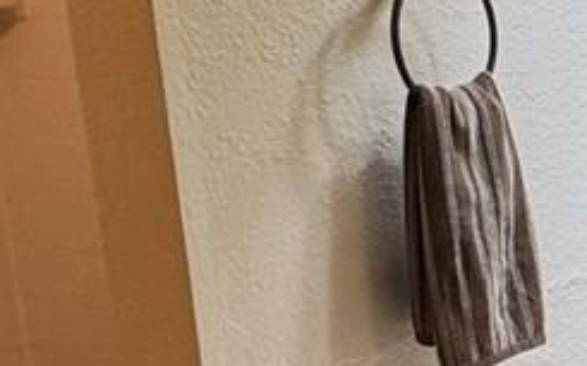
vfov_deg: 13.1
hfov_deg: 20.4
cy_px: 433
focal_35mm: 97
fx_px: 1551
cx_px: 647
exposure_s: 1/120
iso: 250
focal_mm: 2.22
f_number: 2.2
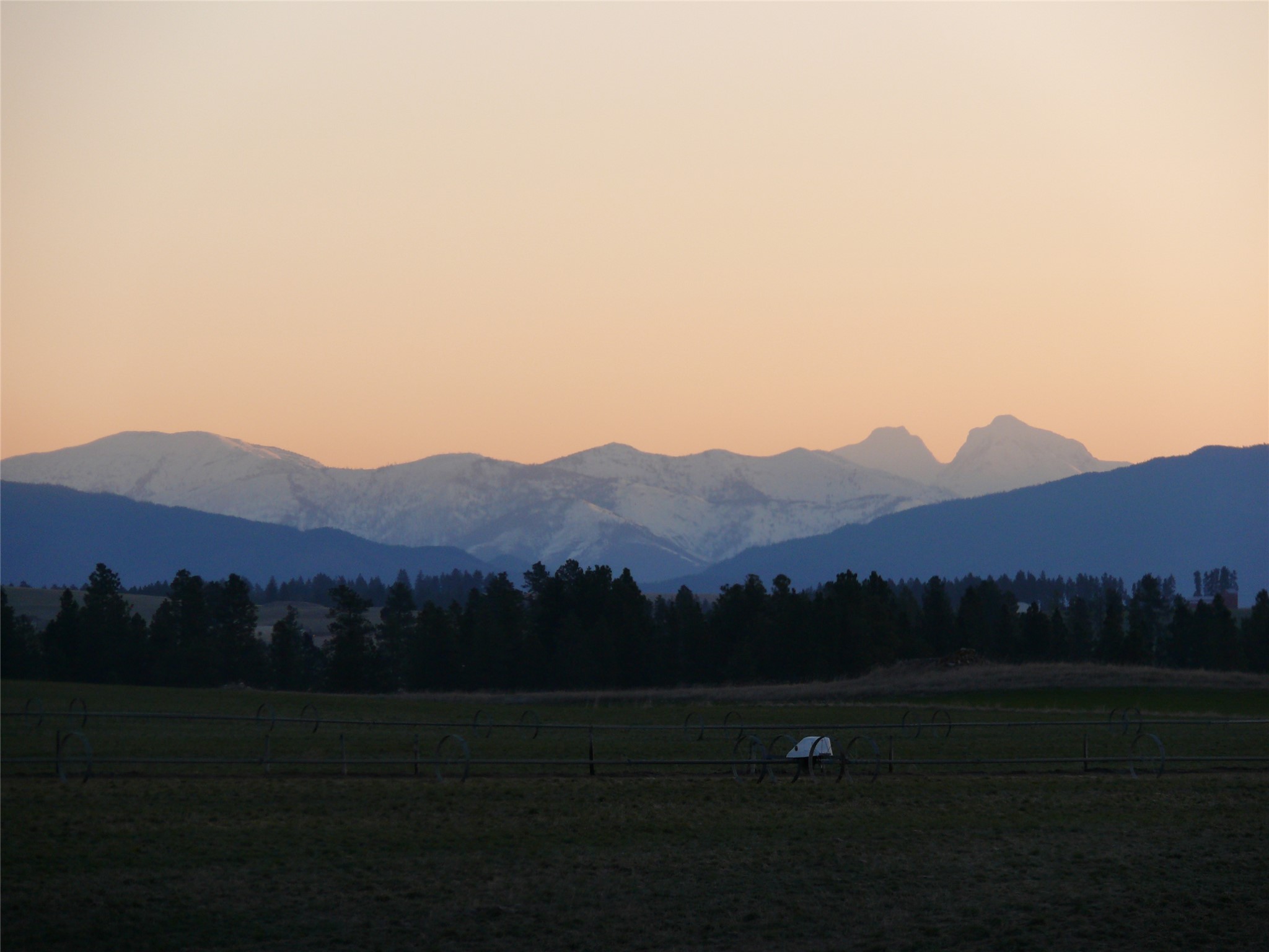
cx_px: 634
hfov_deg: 8.1
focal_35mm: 243
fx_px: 8908
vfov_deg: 6.1
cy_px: 476
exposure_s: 1/250
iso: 100
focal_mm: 51.4
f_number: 4
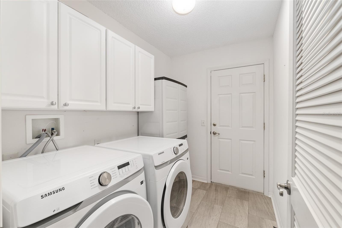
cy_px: 114
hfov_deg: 98.9
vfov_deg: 75.8
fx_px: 146
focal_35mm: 15
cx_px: 171
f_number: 8
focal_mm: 15.4
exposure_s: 1/8
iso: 320
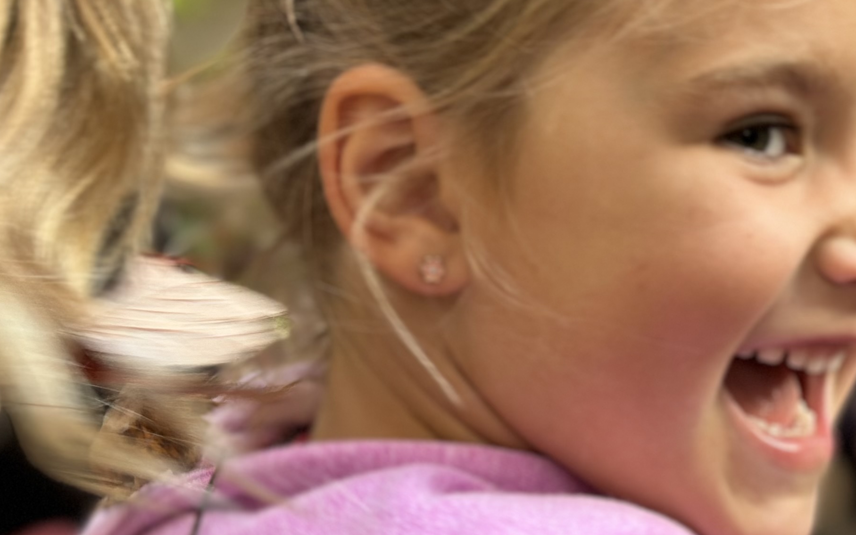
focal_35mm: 113
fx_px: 2637
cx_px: 729
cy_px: 209
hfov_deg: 18.2
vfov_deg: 11.6
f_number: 1.78
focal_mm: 6.86
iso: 80
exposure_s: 1/128
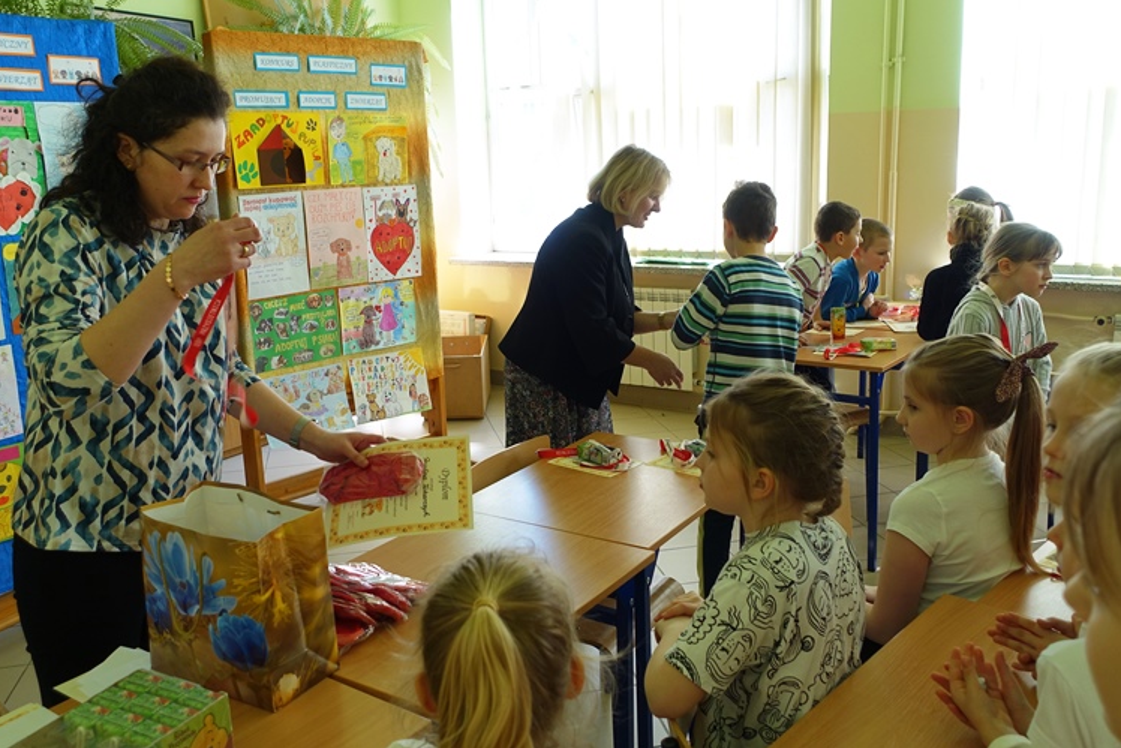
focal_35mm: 31
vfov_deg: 42.3
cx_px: 535
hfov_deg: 60.3
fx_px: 965
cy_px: 350
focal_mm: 10.81
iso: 125
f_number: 3.2
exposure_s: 1/80
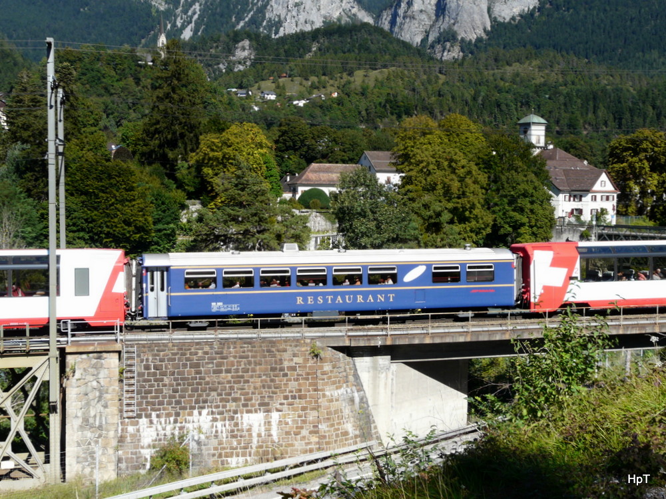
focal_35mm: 48
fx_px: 924
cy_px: 250
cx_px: 333
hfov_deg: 39.7
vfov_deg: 30.3
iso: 100
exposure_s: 1/320
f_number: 5.6
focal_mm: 7.9
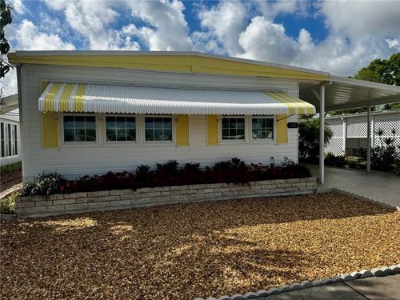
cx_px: 200
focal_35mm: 24
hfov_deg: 71.6
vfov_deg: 56.8
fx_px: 277
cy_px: 150
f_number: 1.78
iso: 80
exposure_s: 1/6410
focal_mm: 6.76
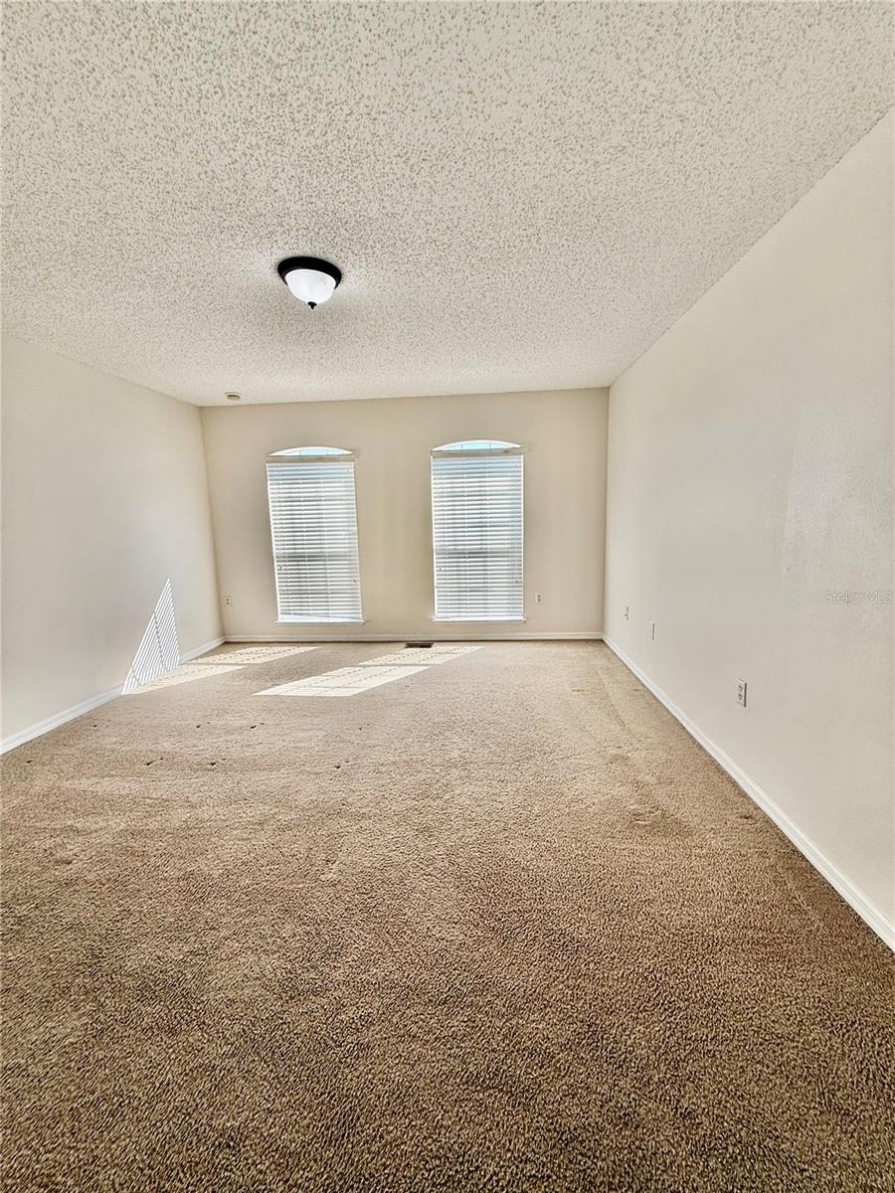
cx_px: 448
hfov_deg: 85.7
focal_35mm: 14
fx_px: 483
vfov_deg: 102.1
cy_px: 596
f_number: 2.2
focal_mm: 2.22
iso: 50
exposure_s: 1/198
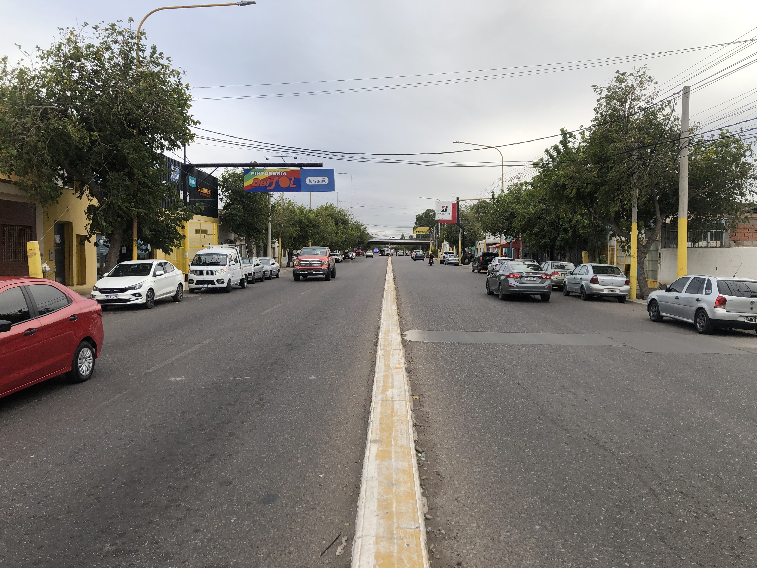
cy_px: 284
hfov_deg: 63.4
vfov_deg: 49.7
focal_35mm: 28
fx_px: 612
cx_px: 378
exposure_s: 1/414
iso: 20
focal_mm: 3.99
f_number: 1.8
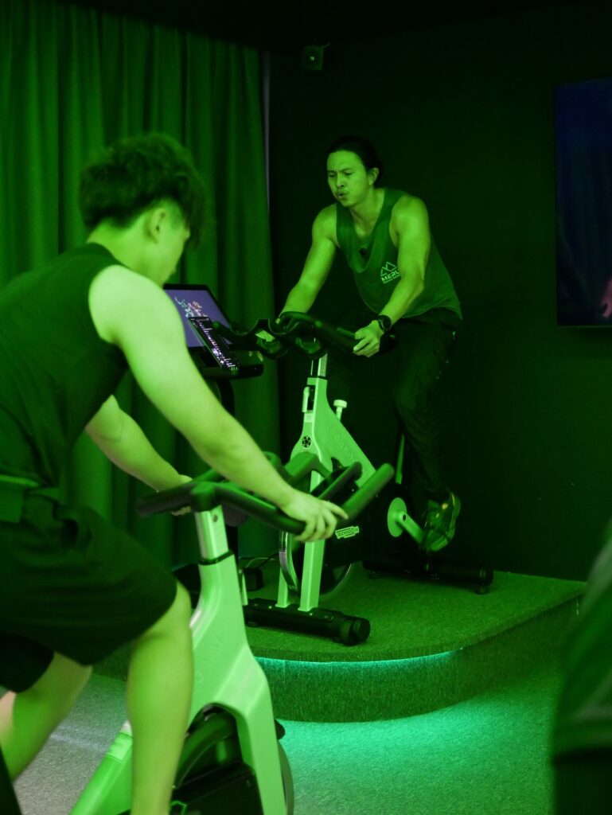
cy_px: 408
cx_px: 306
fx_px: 1178
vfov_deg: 38.2
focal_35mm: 50
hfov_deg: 29.1
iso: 3200
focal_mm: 25
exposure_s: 1/80
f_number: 1.7
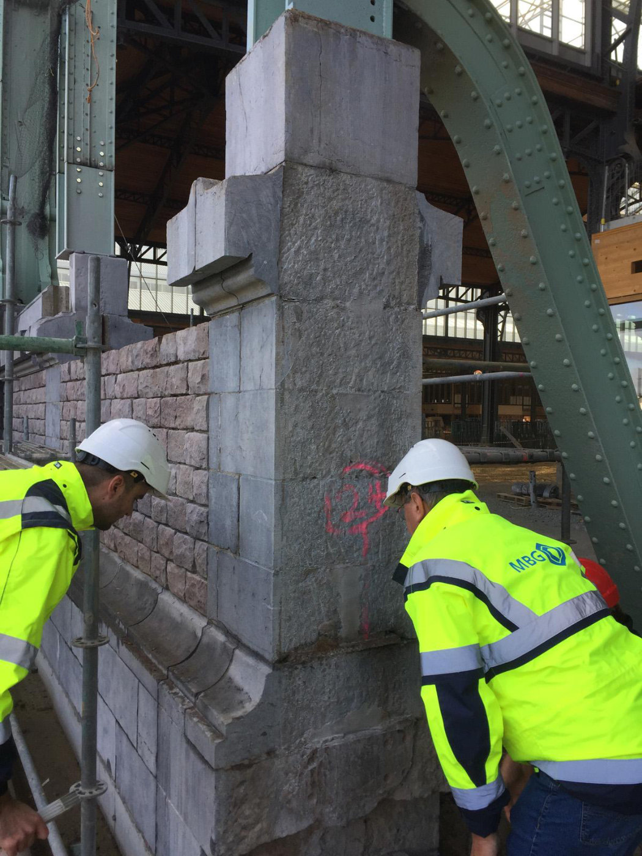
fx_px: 717
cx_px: 321
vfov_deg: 61.7
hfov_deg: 48.2
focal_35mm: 29
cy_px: 428
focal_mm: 4.2
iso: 32
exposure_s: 1/319
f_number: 2.2
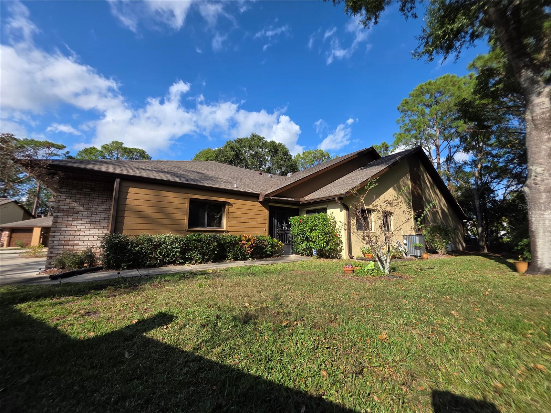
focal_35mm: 13
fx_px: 207
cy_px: 206
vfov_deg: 89.9
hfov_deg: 106.2
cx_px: 276
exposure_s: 1/1751
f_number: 1.9
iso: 40
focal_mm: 2.2
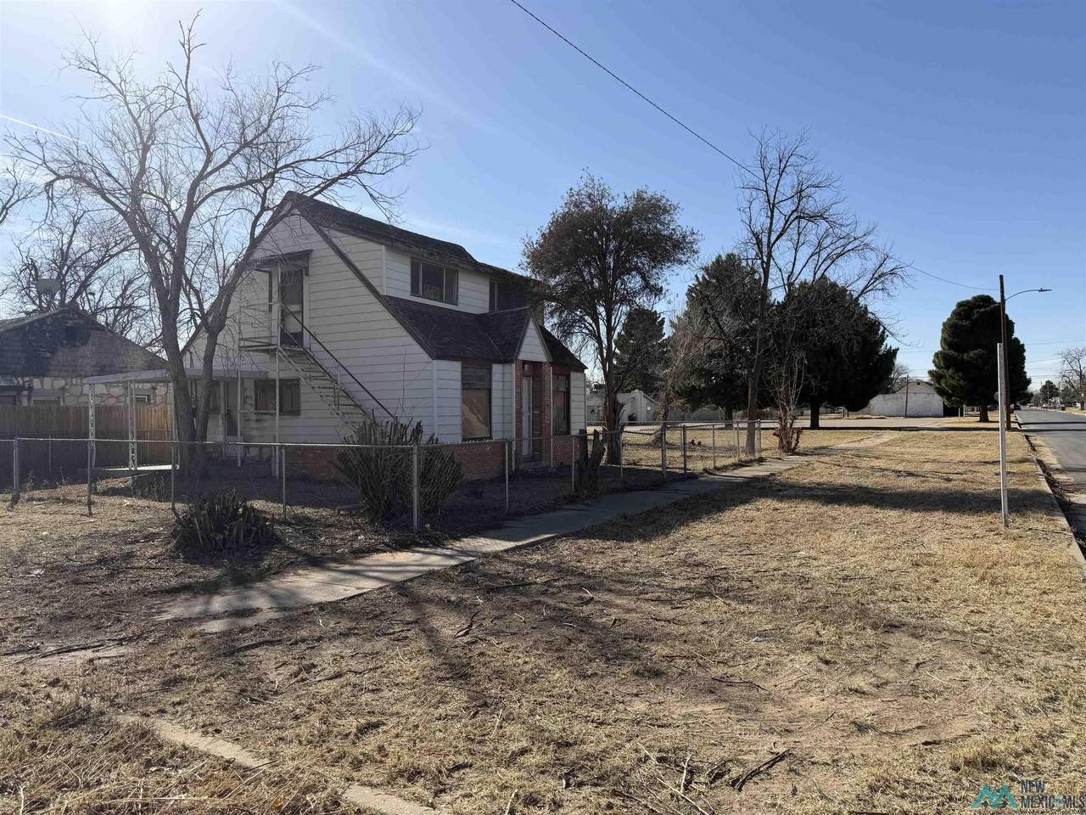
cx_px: 543
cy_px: 408
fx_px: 753
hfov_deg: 71.6
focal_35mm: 24
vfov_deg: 56.8
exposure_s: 1/5319
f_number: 1.78
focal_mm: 6.76
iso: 80
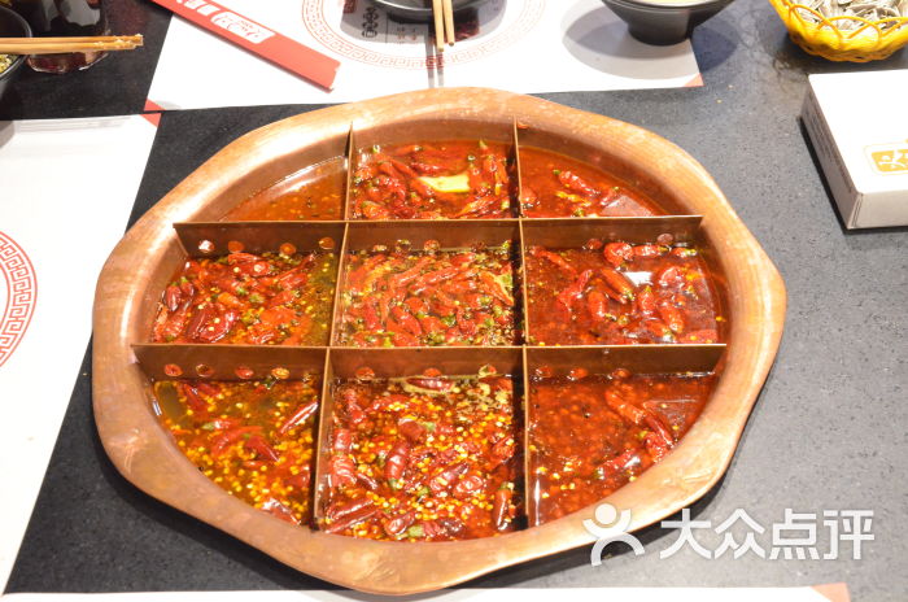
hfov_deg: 43.7
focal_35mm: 45
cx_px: 454
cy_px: 301
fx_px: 1133
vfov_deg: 29.8
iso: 6400
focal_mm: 30
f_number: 9
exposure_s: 1/13
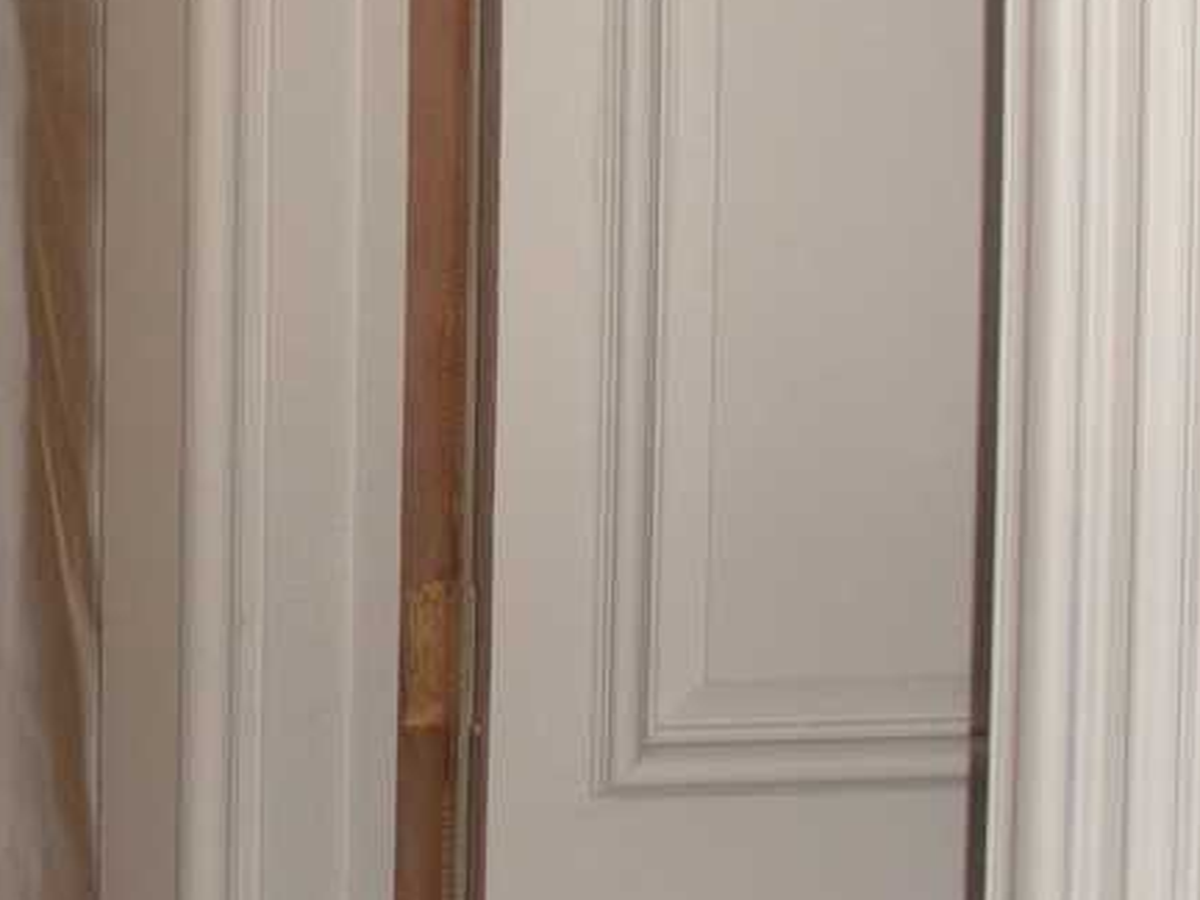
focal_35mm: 111
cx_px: 71
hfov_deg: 17.4
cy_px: -319
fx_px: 3848
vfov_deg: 12.8
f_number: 3.5
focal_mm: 6.3
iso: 172
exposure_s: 1/60
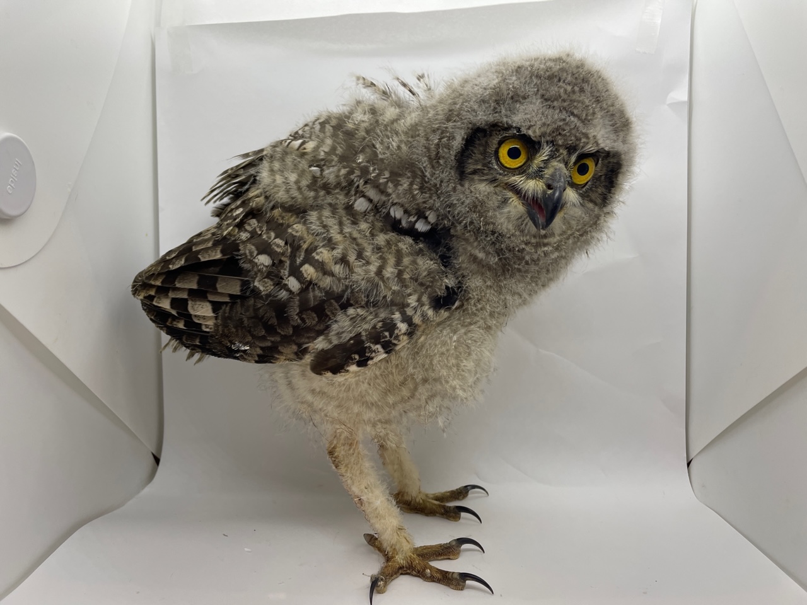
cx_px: 404
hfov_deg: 67.3
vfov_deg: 53.1
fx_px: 606
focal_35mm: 26
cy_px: 302
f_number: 1.6
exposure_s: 1/146
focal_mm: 4.2
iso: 32
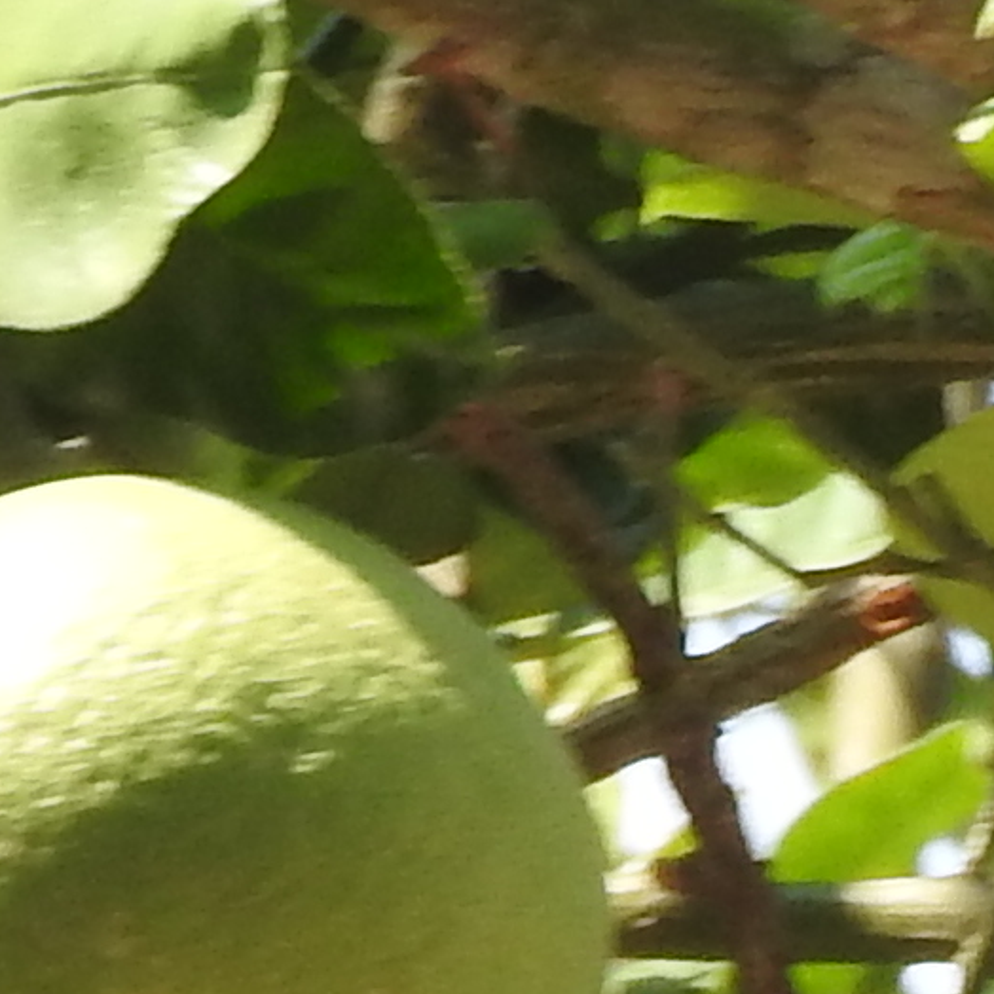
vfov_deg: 0.8
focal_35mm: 2099
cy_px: 1150
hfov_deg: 0.8
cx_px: 981
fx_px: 68191
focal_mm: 48.4
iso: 100
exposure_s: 1/125
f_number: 5.5
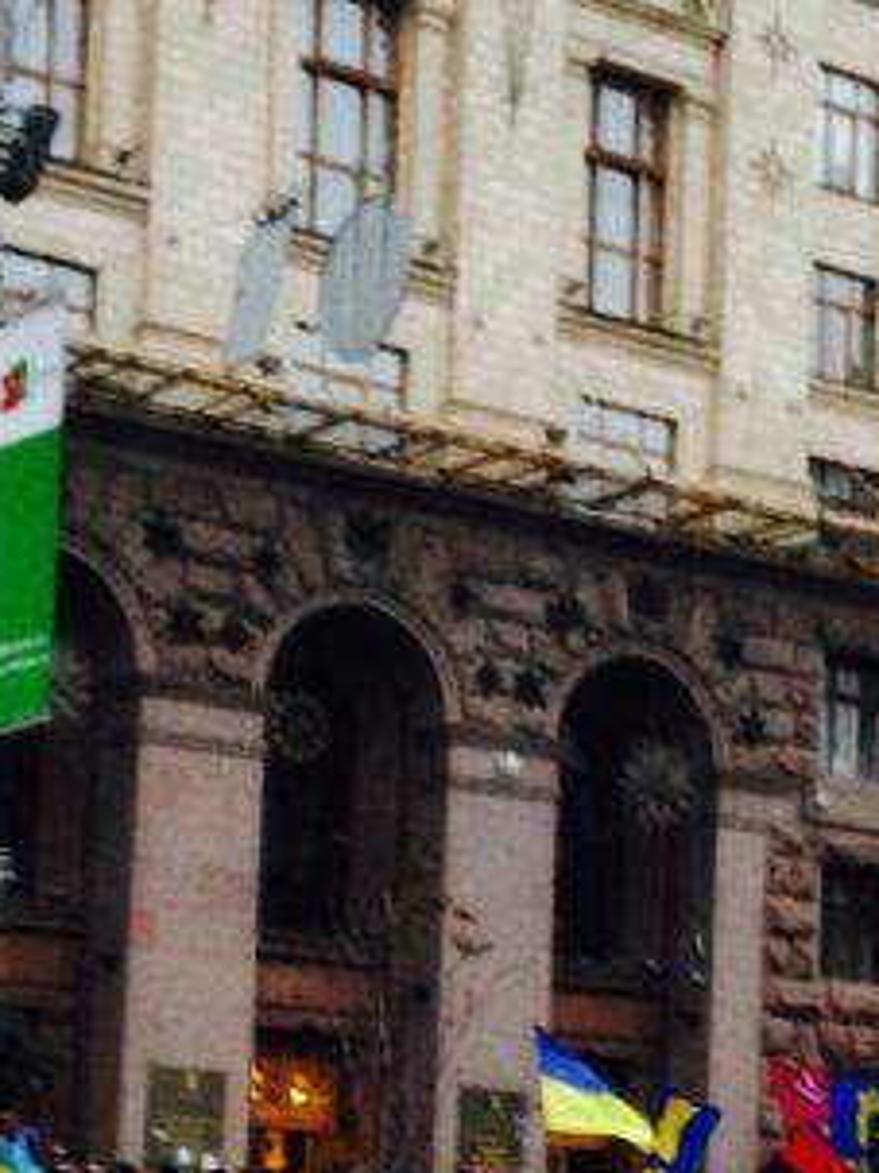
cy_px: 1001
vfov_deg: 20.8
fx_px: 3151
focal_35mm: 93
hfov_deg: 15.9
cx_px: 550
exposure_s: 1/16
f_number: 2.4
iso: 250
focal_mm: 4.12
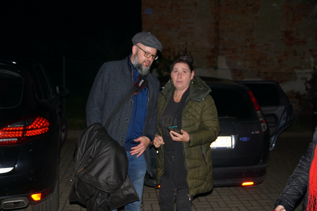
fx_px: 343
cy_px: 106
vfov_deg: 34.2
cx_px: 158
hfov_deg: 49.5
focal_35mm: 39
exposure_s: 1/60
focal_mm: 26
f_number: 2.8
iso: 400
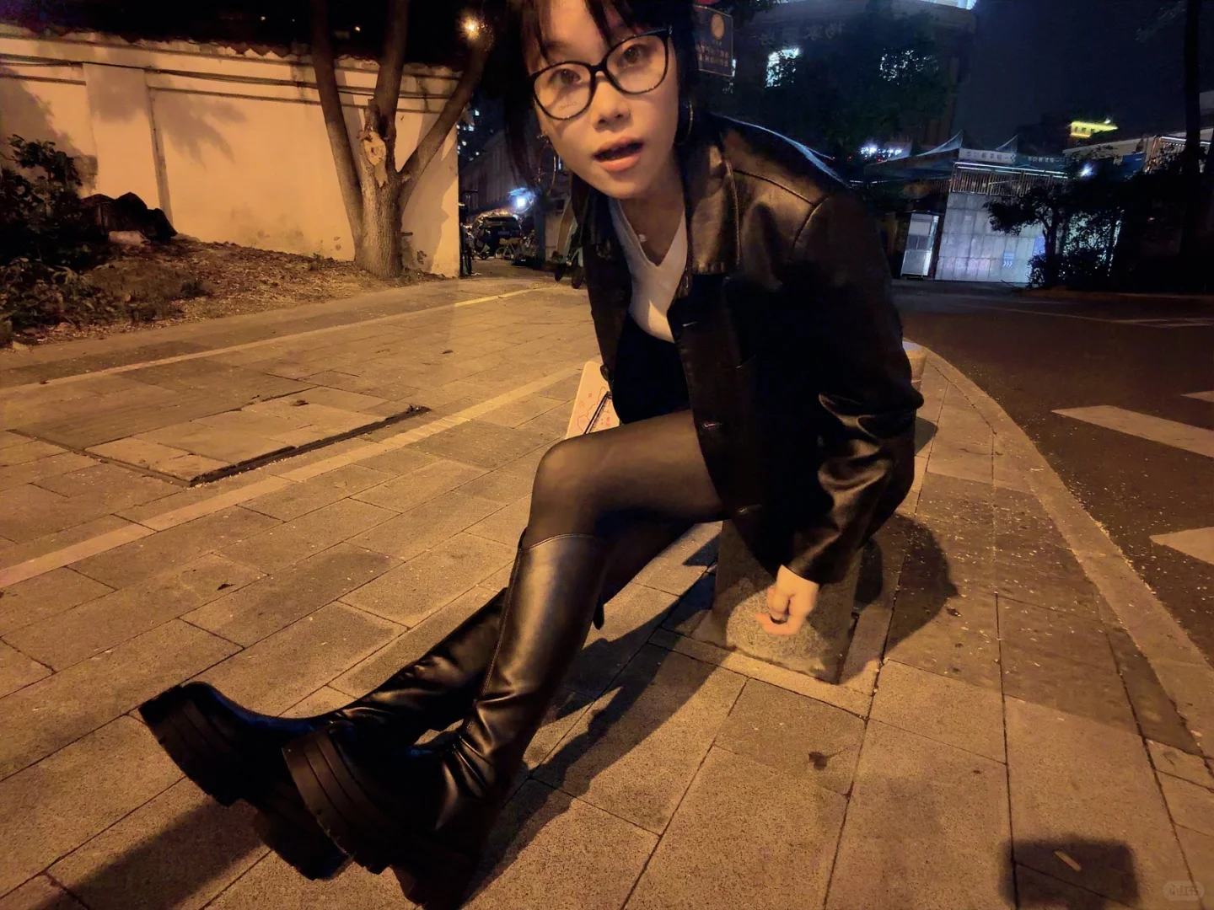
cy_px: 455
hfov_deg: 91.0
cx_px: 607
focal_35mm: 17
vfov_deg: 74.7
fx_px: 596
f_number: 1.9
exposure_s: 1/14
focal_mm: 2.71
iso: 1250
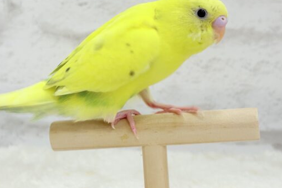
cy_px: 63
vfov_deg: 19.9
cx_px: 121
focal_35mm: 68
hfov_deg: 29.6
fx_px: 532
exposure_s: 1/50
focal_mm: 5.96
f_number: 1.6
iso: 32
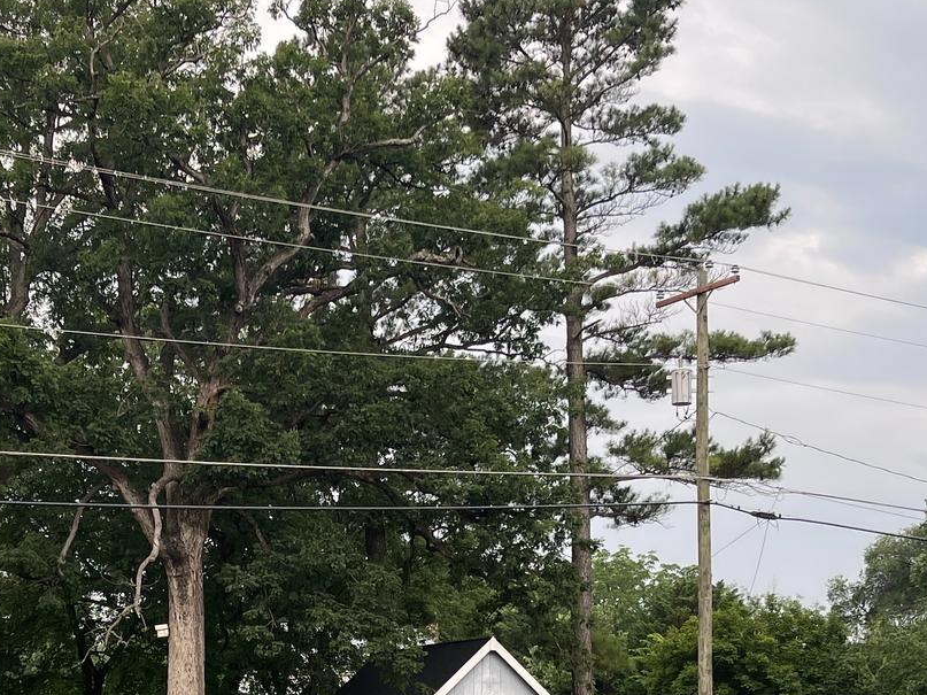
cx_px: 295
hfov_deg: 29.2
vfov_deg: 21.6
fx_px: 1767
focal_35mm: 66
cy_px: 669
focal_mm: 5.1
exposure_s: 1/305
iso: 32
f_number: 1.6
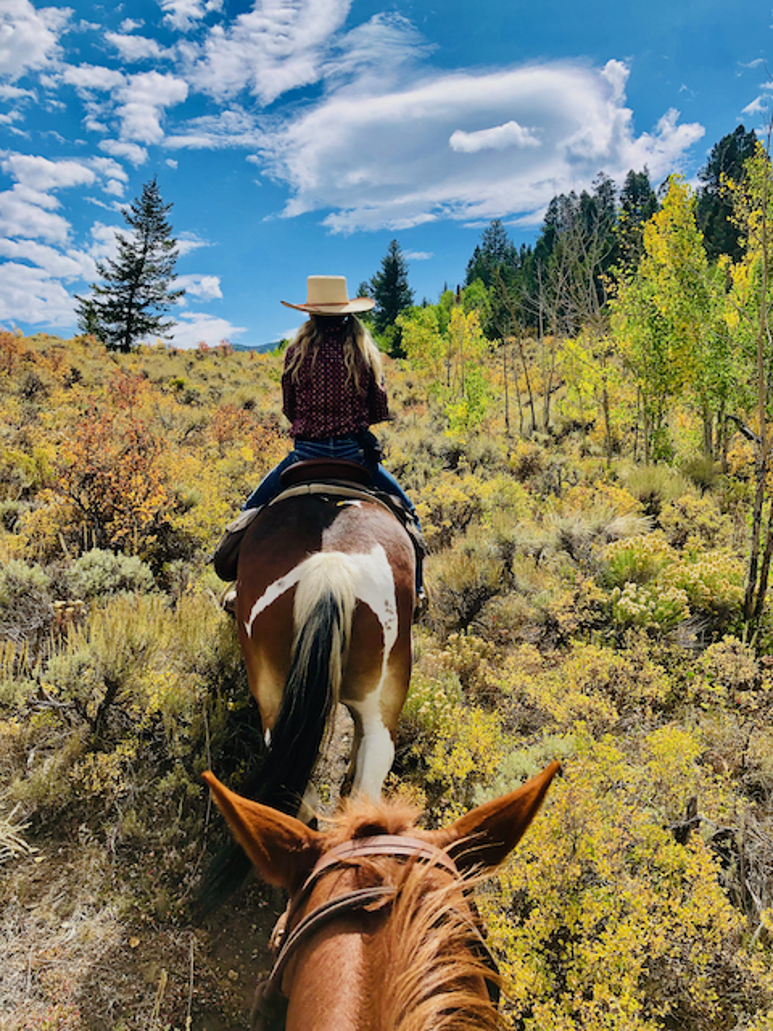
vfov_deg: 63.4
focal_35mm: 28
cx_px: 386
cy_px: 516
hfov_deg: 49.7
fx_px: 834
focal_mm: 3.99
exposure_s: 1/2667
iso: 20
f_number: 1.8
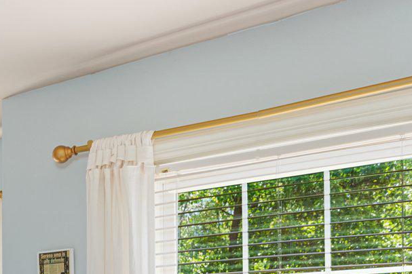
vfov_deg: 22.5
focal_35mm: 54
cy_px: 354
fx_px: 618
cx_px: -39
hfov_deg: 32.5
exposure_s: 1/10
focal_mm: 16
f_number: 7.1
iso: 320
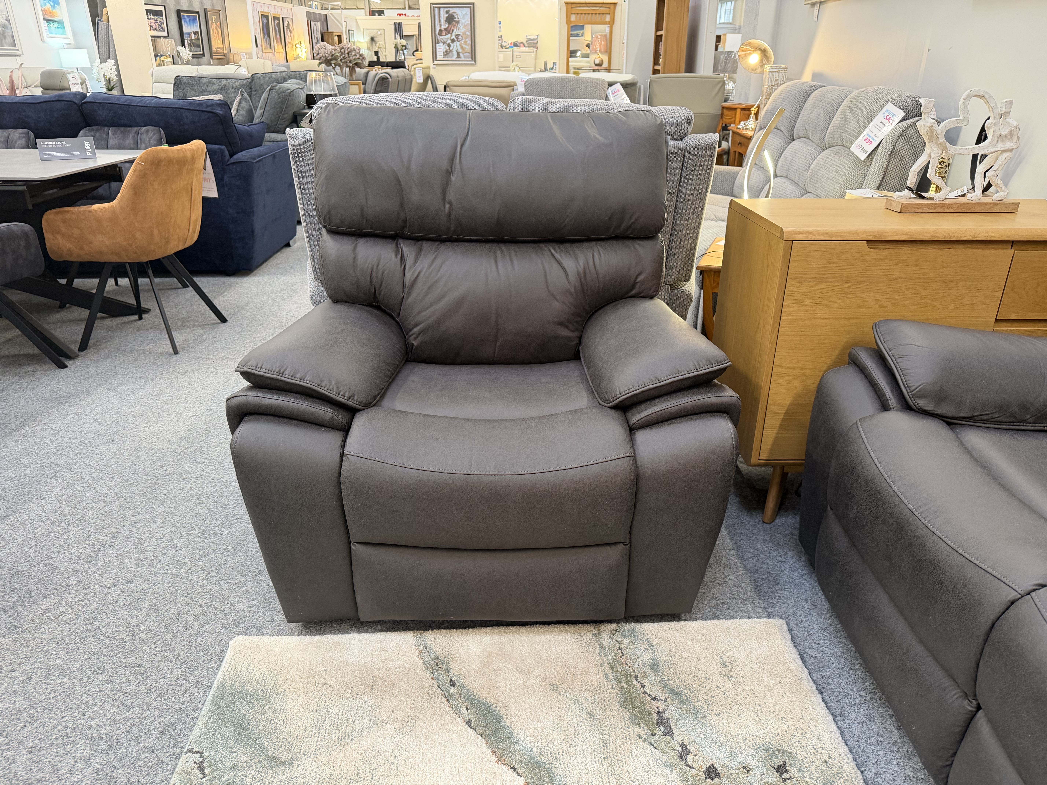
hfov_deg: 71.6
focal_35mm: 24
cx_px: 524
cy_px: 392
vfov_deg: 56.8
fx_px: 726
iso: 250
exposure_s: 1/50
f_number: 1.78
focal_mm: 6.76
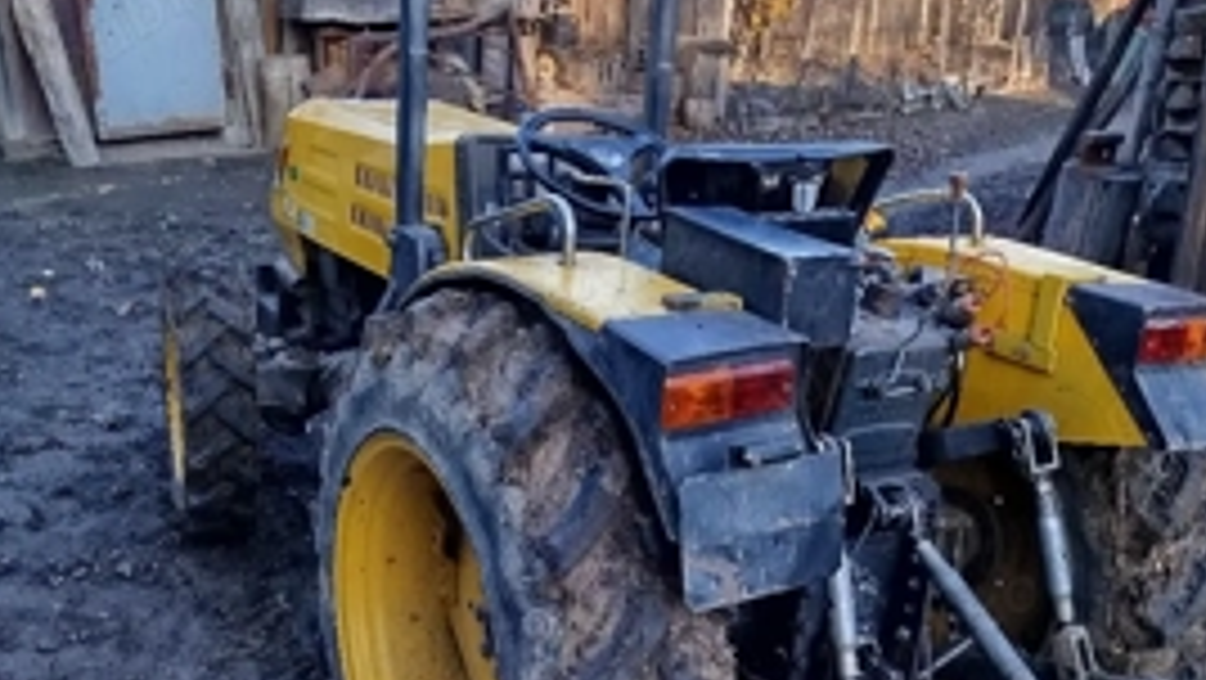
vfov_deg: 30.4
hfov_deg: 51.6
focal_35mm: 39
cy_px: 383
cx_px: 634
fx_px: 1248
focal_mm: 5.31
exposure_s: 1/200
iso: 50
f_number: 1.7
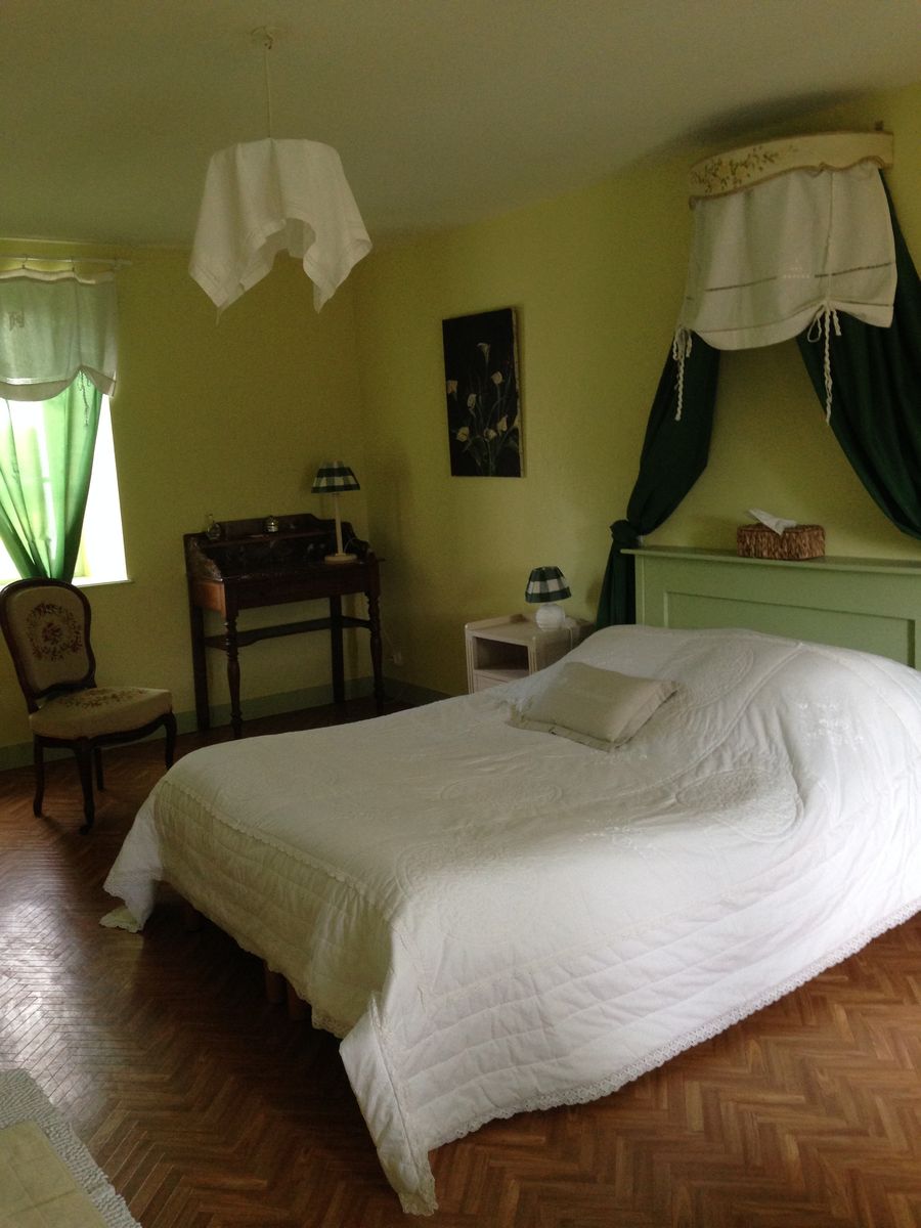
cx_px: 460
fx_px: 1171
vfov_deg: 55.4
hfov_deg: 42.9
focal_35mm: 33
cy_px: 614
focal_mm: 4.12
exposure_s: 1/20
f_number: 2.4
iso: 125
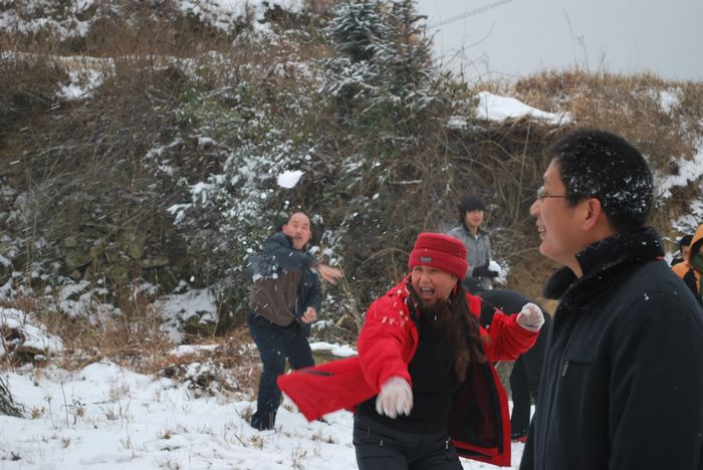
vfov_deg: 16.6
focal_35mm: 82
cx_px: 352
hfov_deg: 24.6
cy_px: 235
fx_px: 1612
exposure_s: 1/125
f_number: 5.6
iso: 100
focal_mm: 55
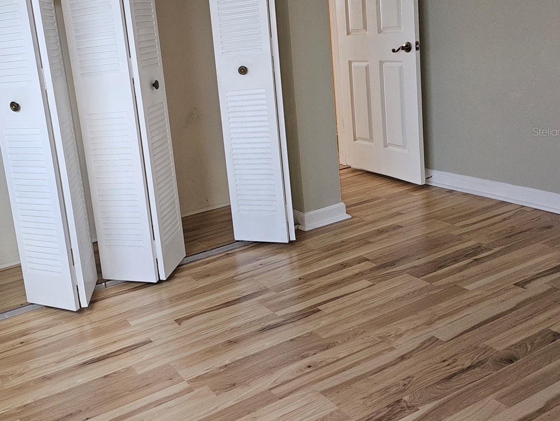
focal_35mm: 35
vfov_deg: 40.1
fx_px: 566
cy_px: 131
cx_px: 157
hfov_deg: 50.9
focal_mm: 6.3
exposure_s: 1/60
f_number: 1.7
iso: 125
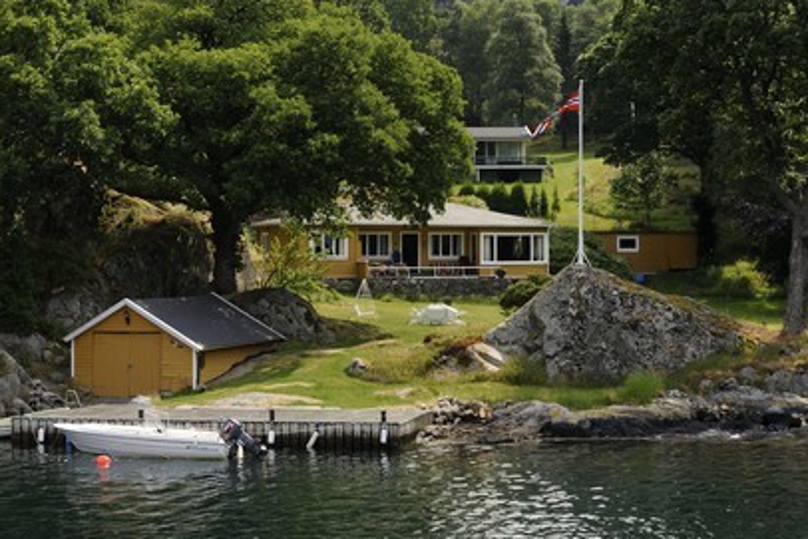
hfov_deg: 22.9
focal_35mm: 89
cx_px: 416
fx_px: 1998
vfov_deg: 15.4
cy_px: 267
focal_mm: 86
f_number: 8
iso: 400
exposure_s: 1/640
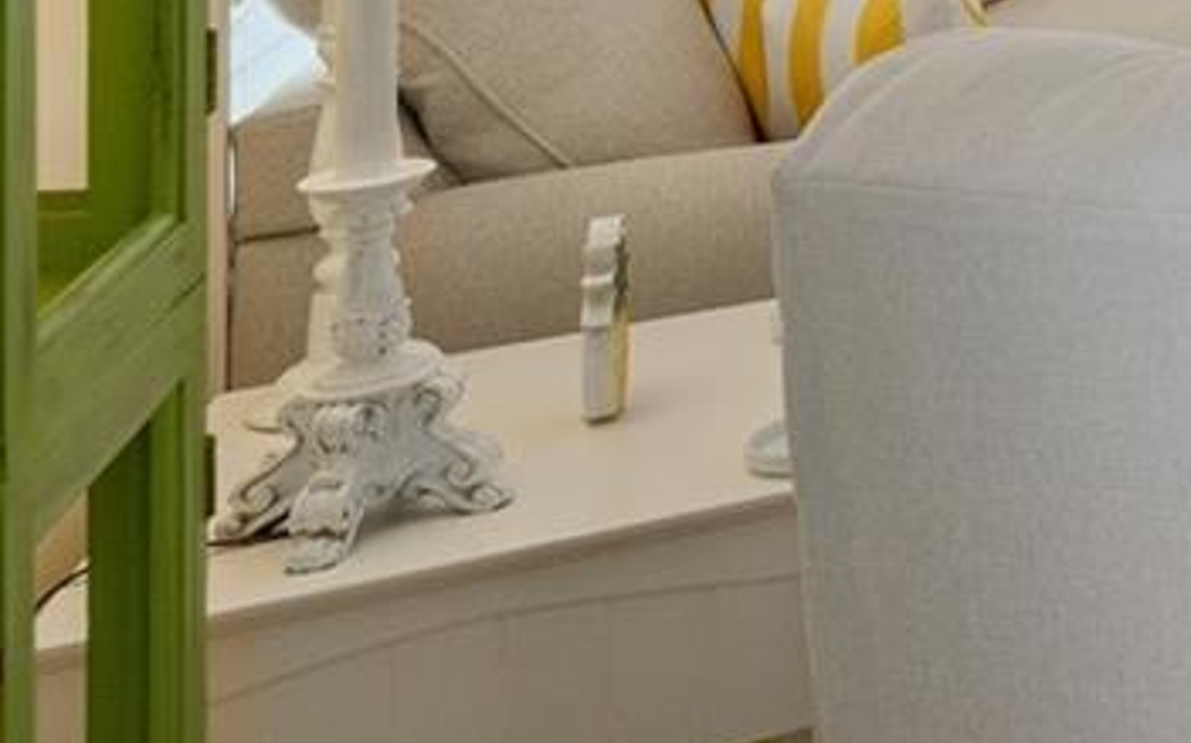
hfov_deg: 19.1
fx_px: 2109
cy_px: -475
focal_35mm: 65
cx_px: 2372
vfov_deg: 17.3
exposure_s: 1/80
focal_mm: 14
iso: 320
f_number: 8
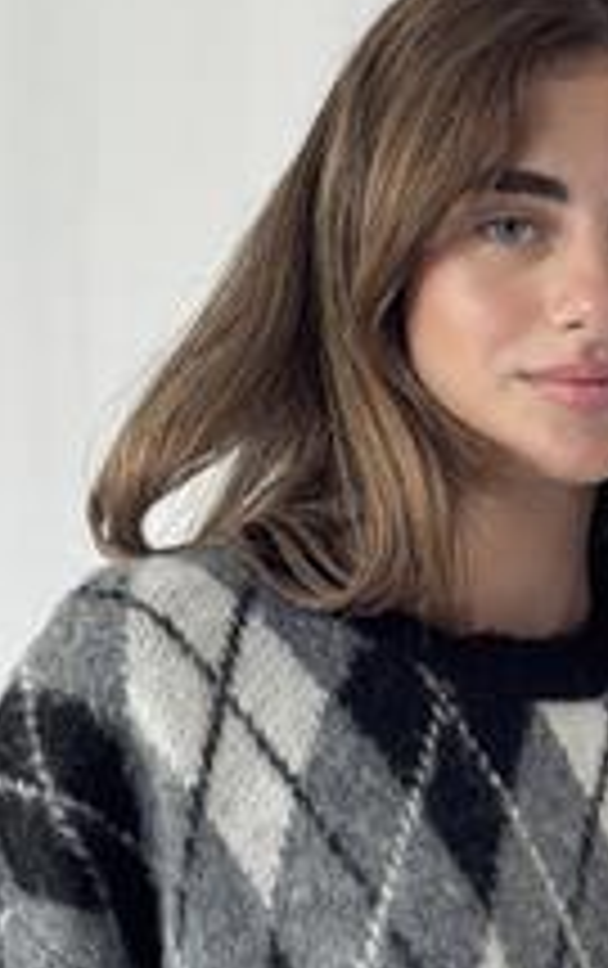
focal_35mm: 126
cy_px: 741
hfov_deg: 10.4
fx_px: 3329
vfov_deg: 16.5
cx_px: 459
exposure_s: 1/114
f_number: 1.78
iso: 100
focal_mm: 6.76
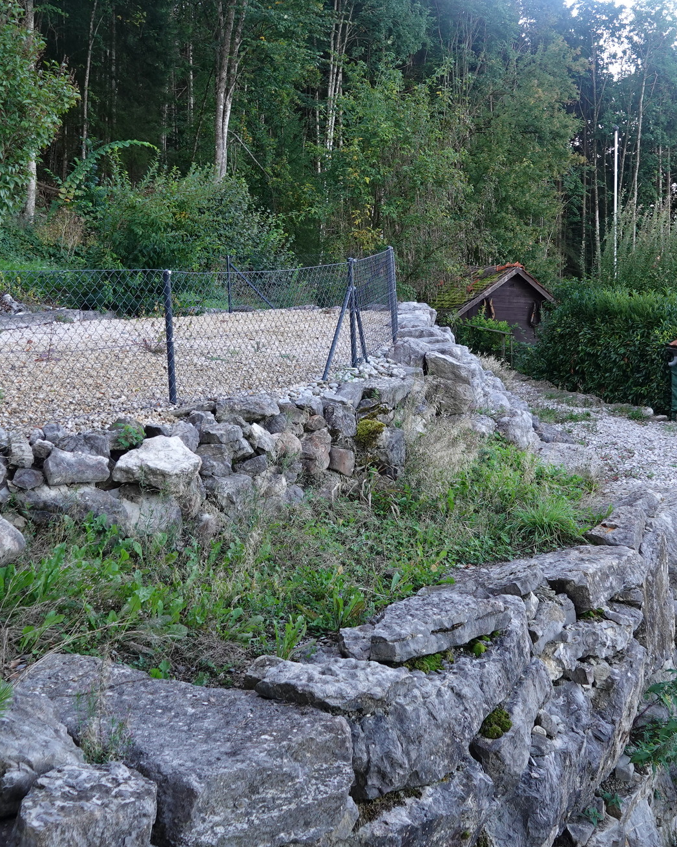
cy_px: 316
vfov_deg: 41.7
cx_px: 342
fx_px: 1103
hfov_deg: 34.1
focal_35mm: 44
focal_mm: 8.82
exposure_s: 1/125
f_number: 2.5
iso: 100
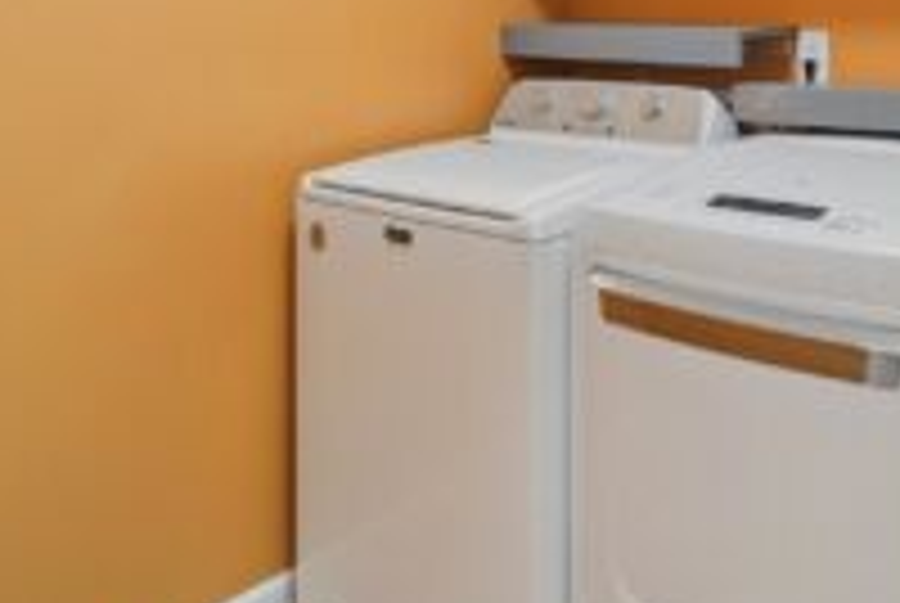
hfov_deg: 55.0
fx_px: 801
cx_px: 706
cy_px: 43
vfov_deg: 38.0
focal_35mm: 32
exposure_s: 1/25
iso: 1600
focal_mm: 16
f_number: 8
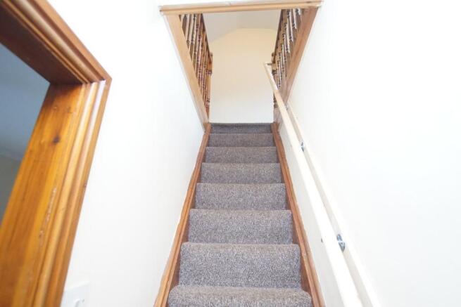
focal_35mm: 16
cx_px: 230
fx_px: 211
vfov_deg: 72.1
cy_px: 154
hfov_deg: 95.0
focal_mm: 11
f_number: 3.5
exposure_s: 1/100
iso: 3200
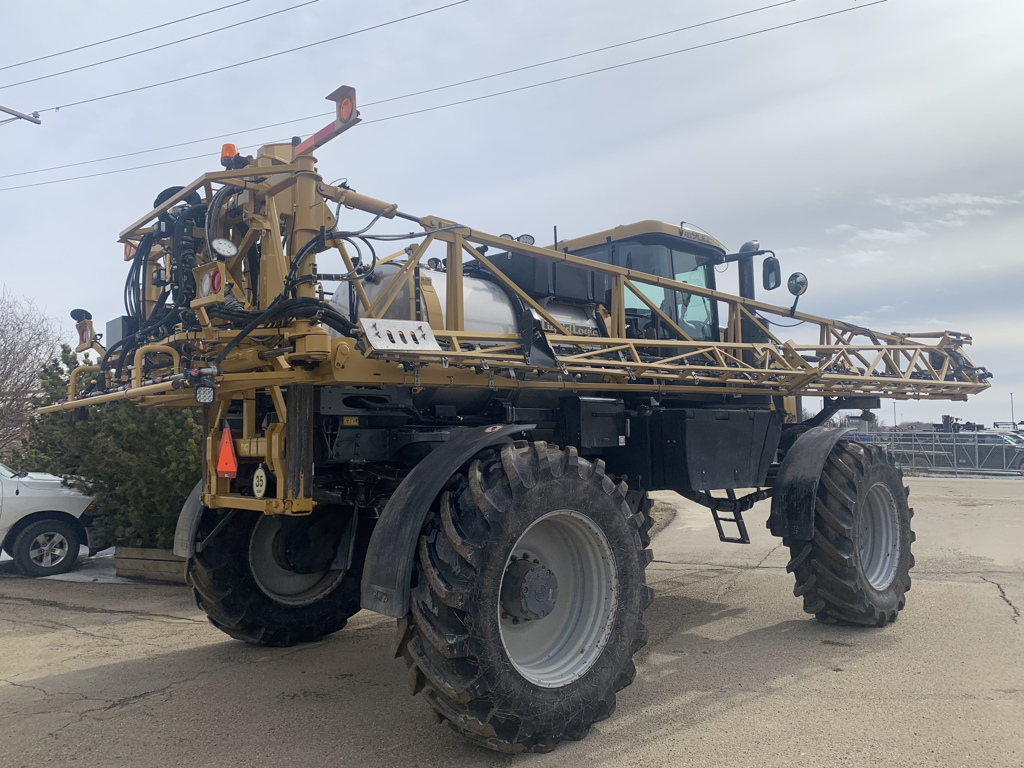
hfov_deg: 67.3
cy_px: 384
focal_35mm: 26
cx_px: 512
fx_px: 769
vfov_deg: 53.1
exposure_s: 1/4274
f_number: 1.8
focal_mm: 4.25
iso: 25
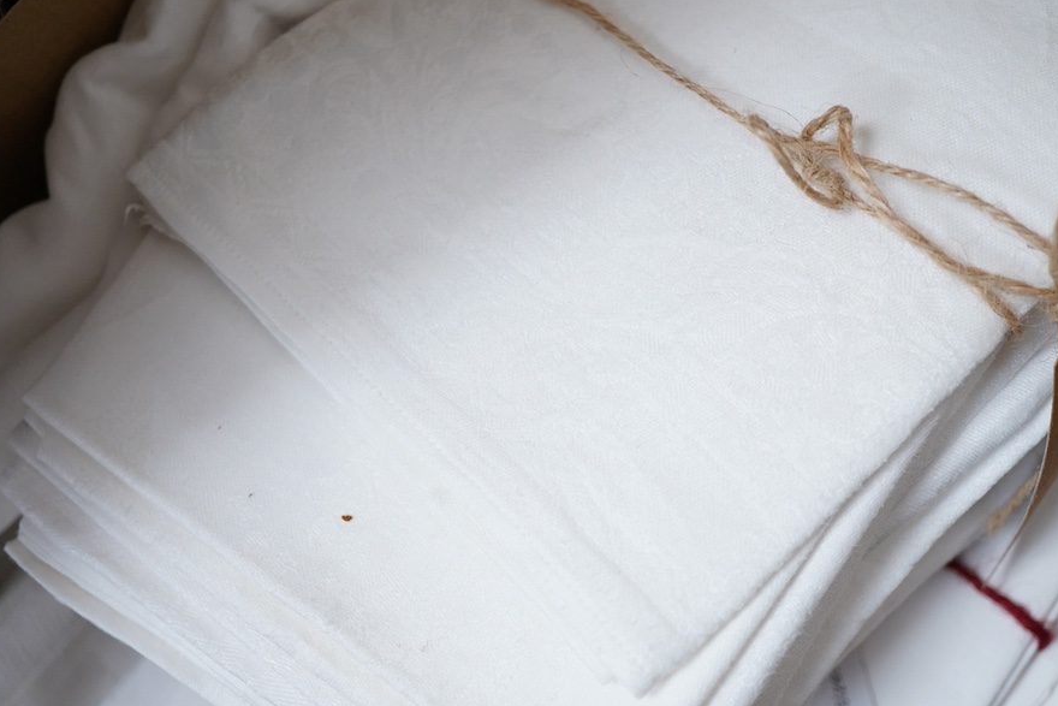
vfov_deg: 29.3
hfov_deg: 42.7
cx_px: 527
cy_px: 356
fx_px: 1352
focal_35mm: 46
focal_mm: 30
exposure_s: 1/125
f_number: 3.5
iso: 1250
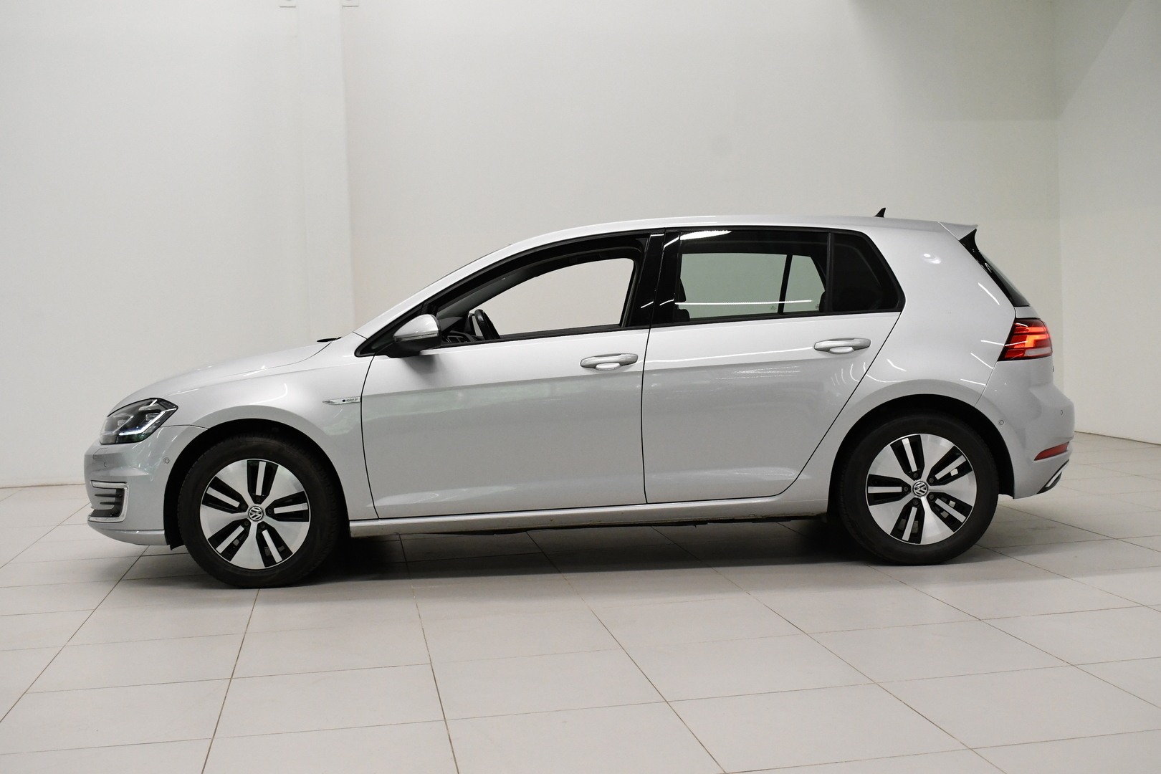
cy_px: 387
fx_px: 1387
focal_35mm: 43
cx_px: 580
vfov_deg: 31.2
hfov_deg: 45.4
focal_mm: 29
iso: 2500
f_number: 7.1
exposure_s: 1/200
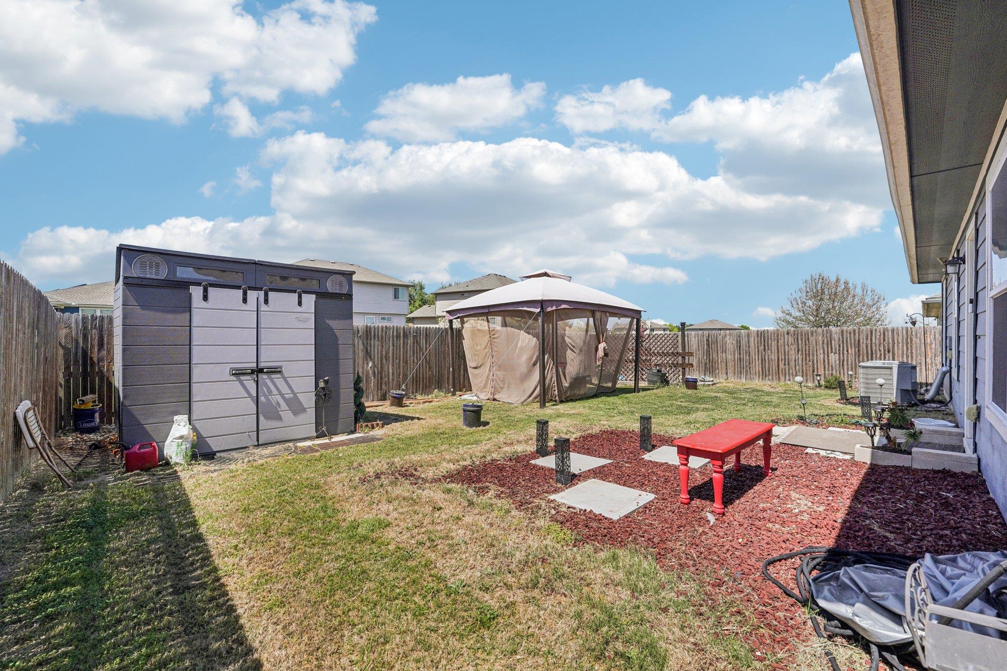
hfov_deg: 104.3
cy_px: 336
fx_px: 392
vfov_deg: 81.2
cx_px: 504
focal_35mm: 14
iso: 400
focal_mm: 14
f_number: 8
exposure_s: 1/2000
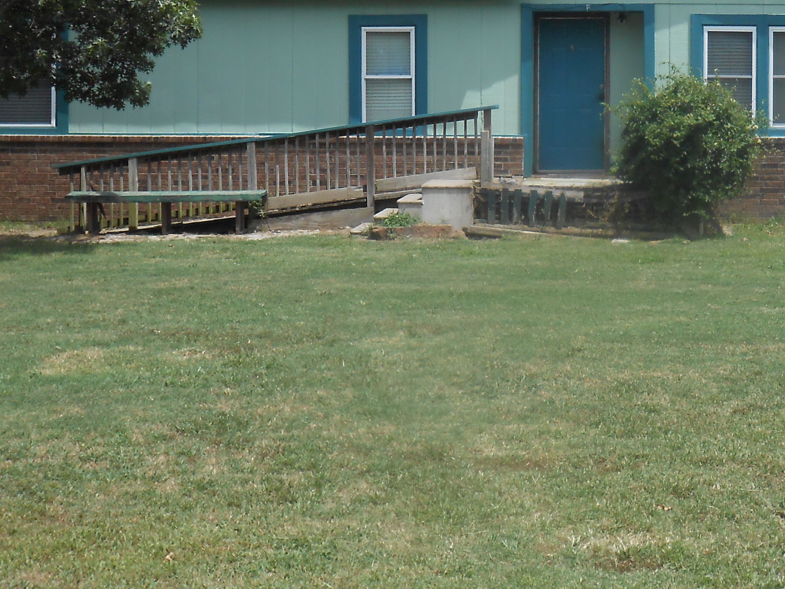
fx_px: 1701
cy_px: 149
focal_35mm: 75
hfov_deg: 25.5
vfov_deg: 19.5
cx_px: 636
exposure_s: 1/800
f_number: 3.9
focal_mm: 6
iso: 80
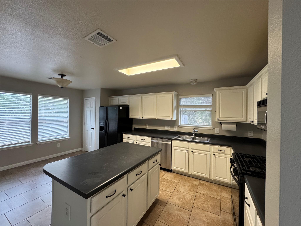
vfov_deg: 85.7
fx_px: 122
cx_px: 150
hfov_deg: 102.1
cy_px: 113
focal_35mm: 14
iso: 400
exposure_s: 1/60
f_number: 2.2
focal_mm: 2.22
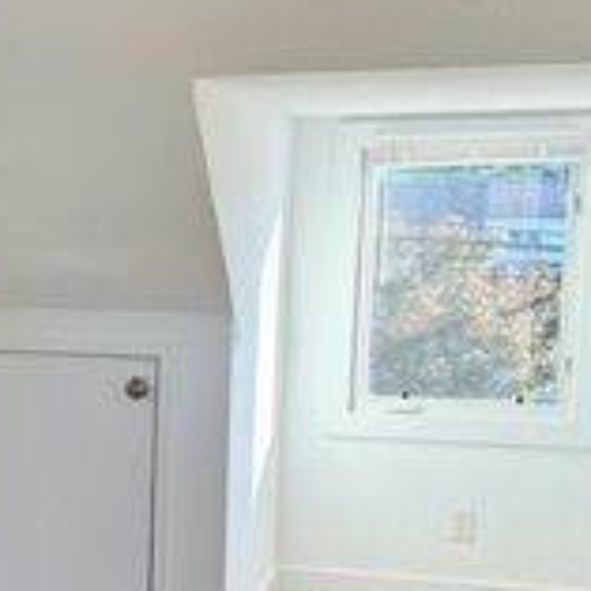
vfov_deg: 21.5
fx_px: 1545
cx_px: -200
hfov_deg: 19.7
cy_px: 431
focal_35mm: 80
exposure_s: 1/180
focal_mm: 6.76
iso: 100
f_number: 1.78
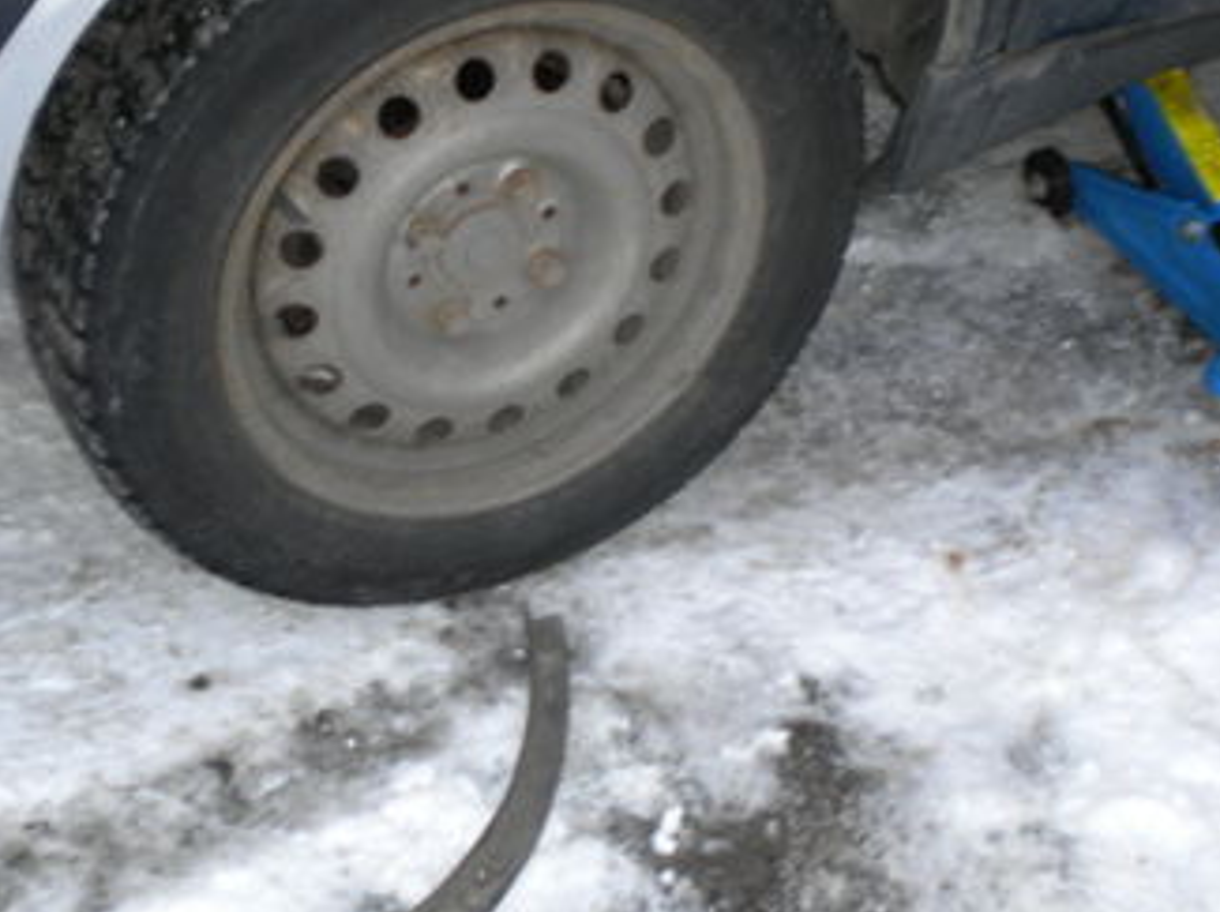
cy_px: 229
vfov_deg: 21.1
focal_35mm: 69
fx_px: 2429
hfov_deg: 28.2
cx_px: 589
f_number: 3.1
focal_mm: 6.3
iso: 80
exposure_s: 1/30
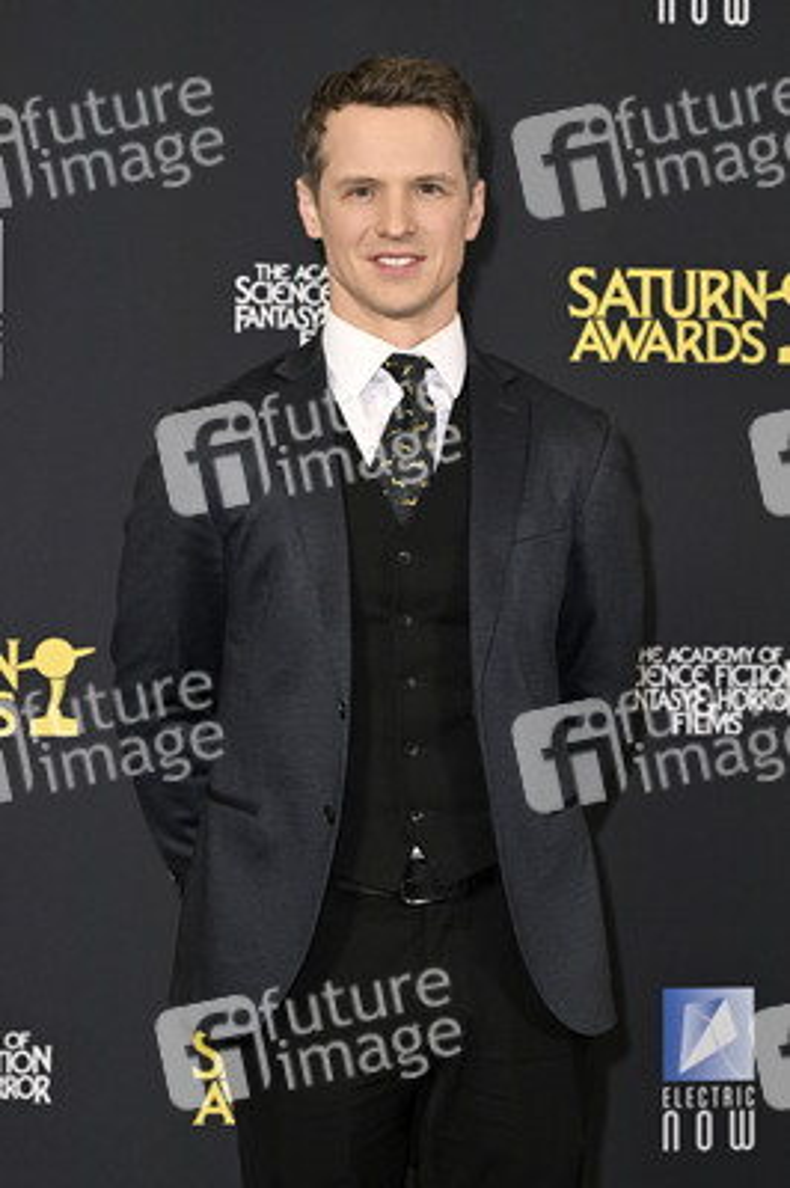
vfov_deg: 25.7
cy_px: 594
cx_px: 395
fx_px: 2605
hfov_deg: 17.2
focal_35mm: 79
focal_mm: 79
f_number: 5.6
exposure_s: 1/320
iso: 2000
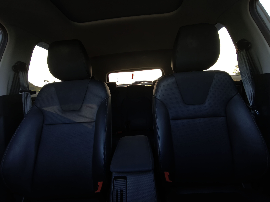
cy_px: 101
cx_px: 135
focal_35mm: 23
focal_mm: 6.57
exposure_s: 1/2663
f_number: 1.6
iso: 50
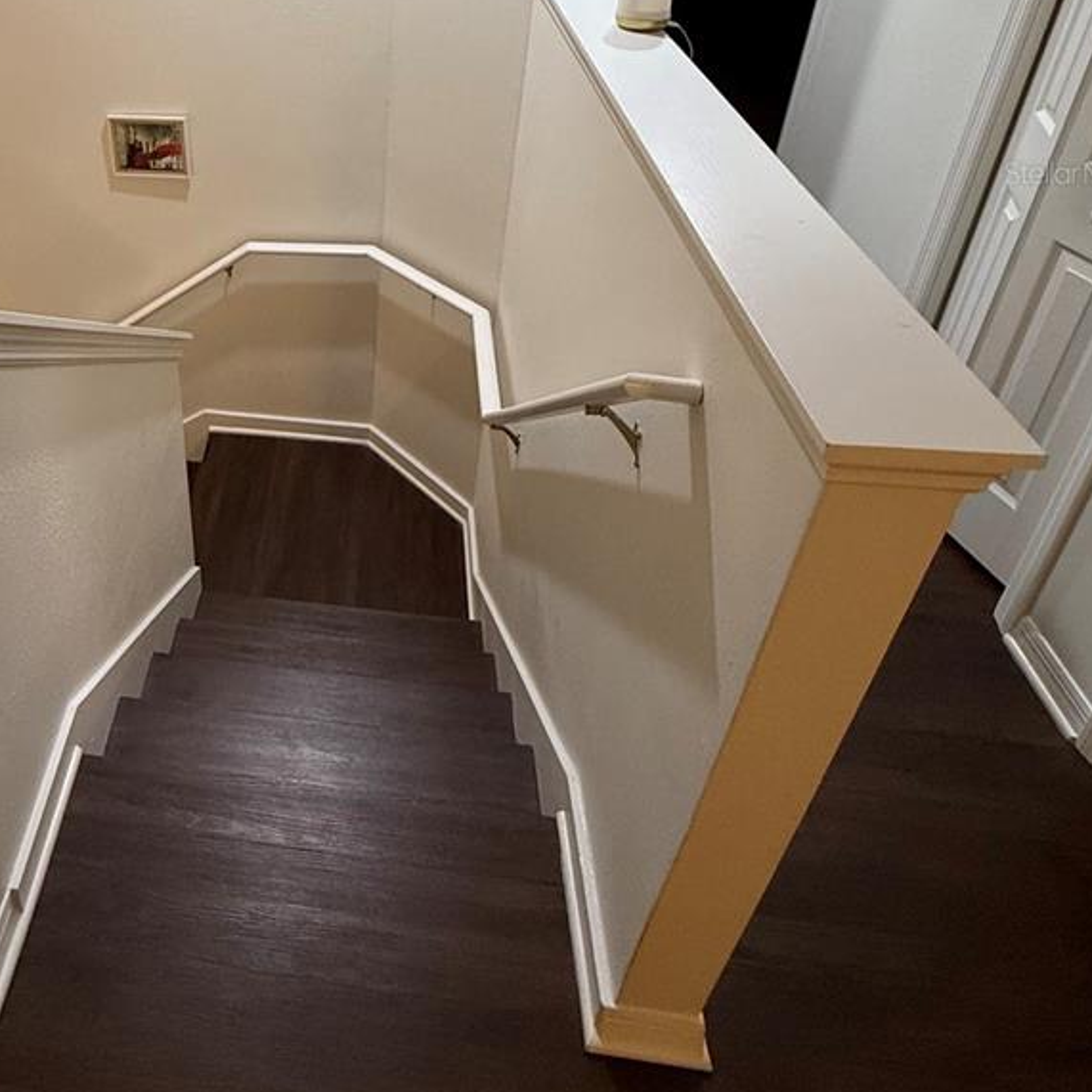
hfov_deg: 58.0
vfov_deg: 55.3
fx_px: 928
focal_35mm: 26
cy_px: 172
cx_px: 279
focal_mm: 2.22
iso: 320
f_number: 2.2
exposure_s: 1/60
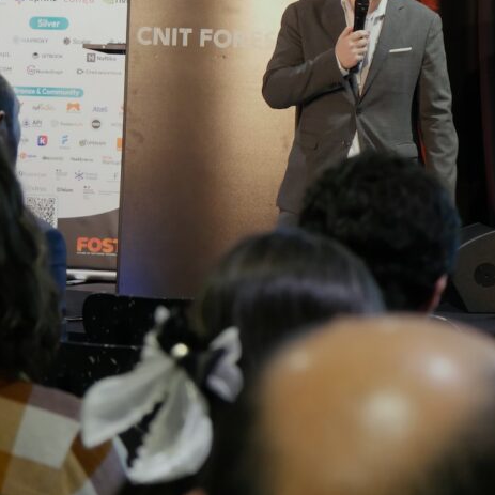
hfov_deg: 8.1
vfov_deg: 8.1
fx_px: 3478
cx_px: 511
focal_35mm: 215
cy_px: 112
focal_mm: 55
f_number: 5.1
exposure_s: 1/15
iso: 800
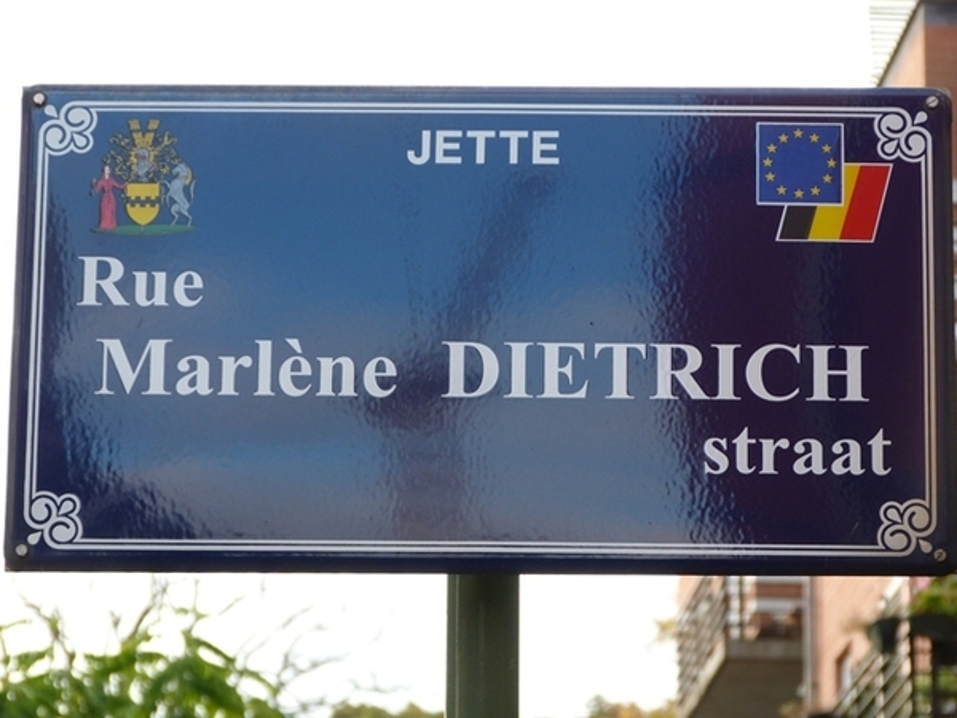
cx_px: 478
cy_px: 359
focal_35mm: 155
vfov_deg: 9.6
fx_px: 4285
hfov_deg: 12.7
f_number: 3.7
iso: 100
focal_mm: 27.9
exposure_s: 1/80
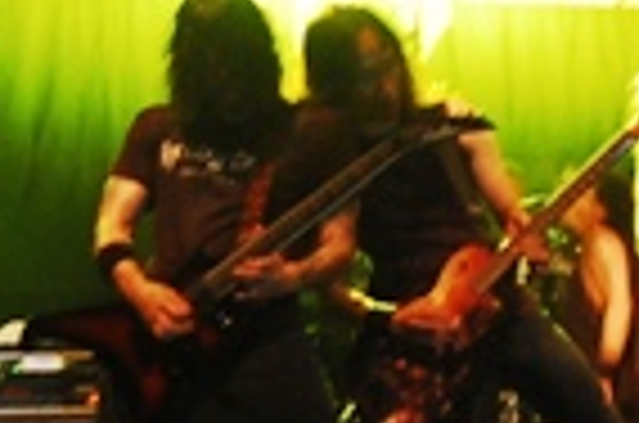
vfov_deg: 9.1
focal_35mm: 149
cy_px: 369
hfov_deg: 13.7
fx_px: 2639
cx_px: 585
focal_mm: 22
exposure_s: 1/10
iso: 800
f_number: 4.5
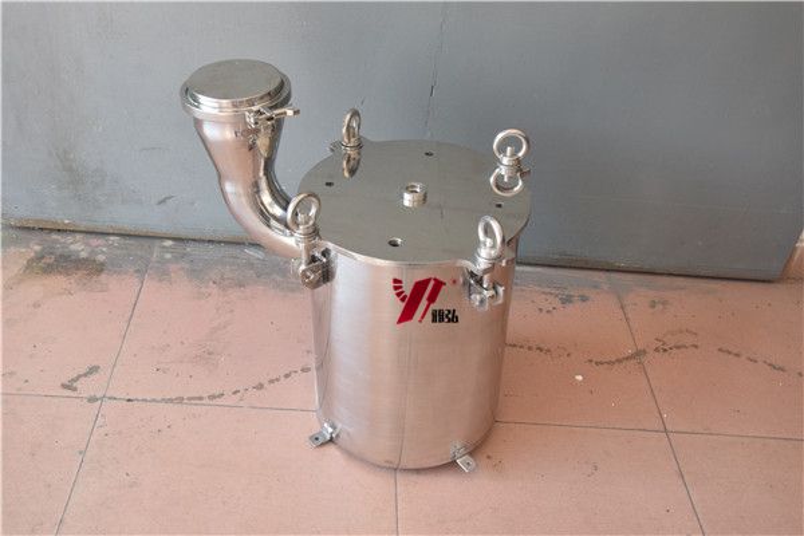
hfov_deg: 51.3
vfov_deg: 35.5
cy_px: 268
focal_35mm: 38
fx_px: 837
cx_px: 402
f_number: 20
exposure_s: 1/20
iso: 800
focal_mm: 25
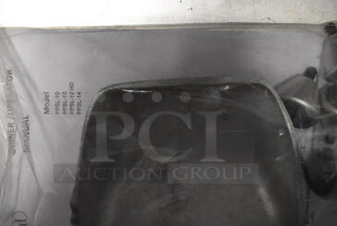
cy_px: 135
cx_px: 157
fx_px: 422
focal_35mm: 45
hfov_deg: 43.5
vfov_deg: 29.9
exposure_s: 1/125
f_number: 3.5
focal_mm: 18
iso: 5000
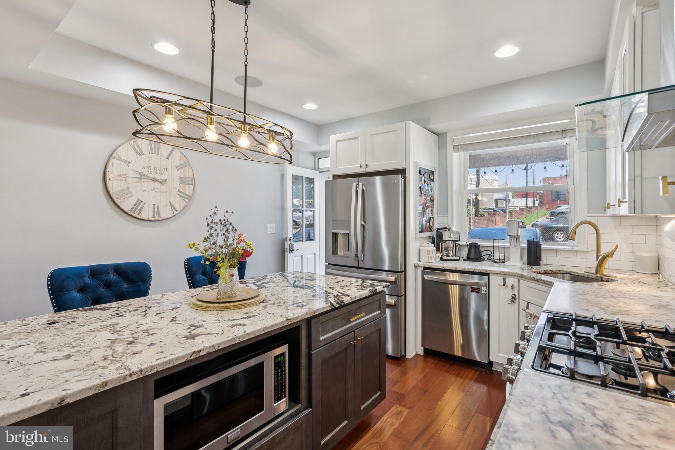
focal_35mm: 16
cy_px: 225
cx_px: 338
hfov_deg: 96.7
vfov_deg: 73.8
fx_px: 300
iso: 200
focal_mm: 16
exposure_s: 1/6
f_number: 9
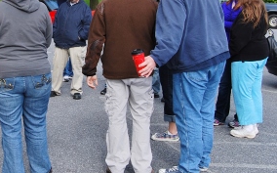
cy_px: 25
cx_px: 37
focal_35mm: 69
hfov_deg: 28.8
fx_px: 520
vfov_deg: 18.6
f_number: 6.3
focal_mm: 20
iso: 100
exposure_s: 1/160
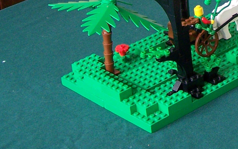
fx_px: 837
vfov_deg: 9.8
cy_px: -94
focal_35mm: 129
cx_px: 319
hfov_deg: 15.3
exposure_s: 1/30
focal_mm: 6.7
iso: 160
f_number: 2.8
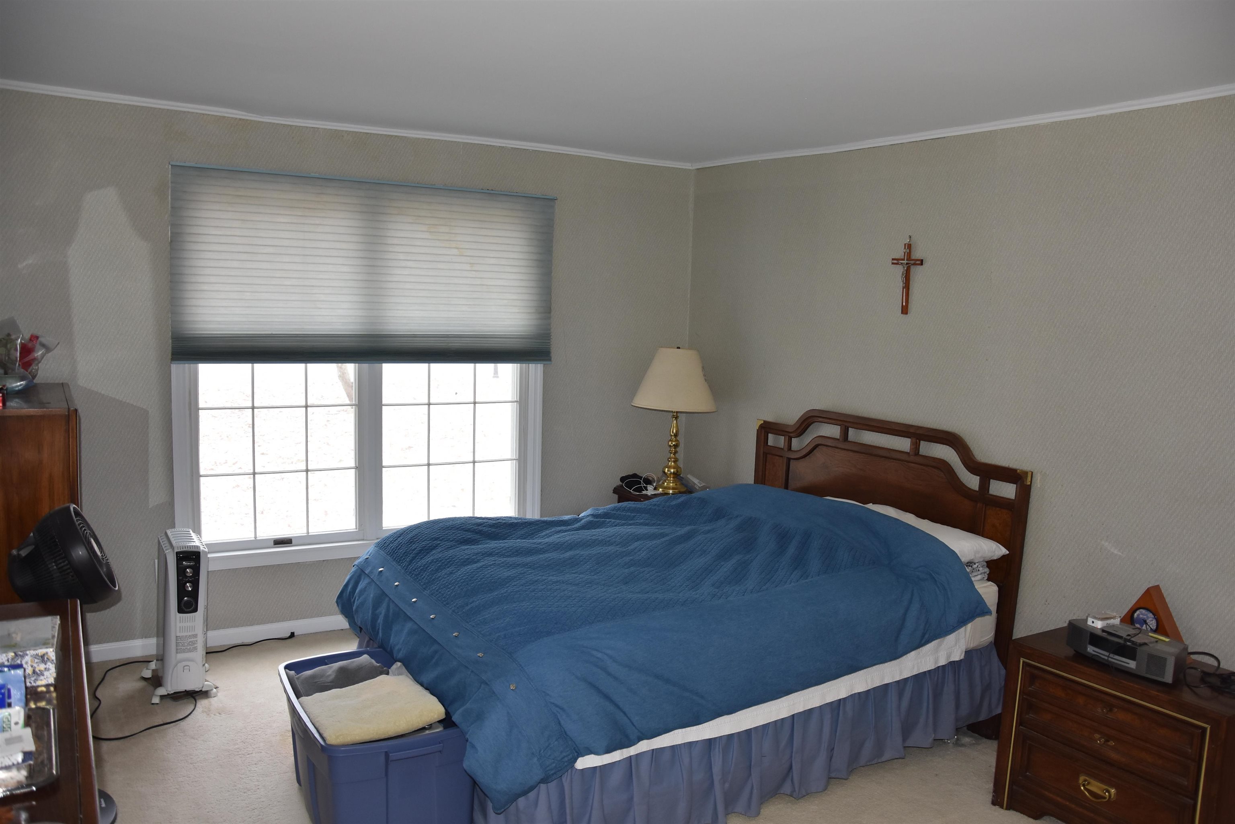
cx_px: 618
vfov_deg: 47.9
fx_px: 926
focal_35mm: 27
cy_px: 412
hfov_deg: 67.4
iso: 560
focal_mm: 18
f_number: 3.5
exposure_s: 1/60
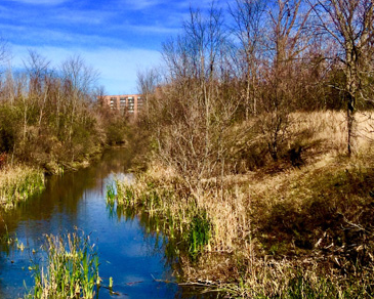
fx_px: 675
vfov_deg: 24.9
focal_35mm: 61
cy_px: 181
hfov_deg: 29.5
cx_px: 30
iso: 32
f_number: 2.2
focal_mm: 4.15
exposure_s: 1/2283
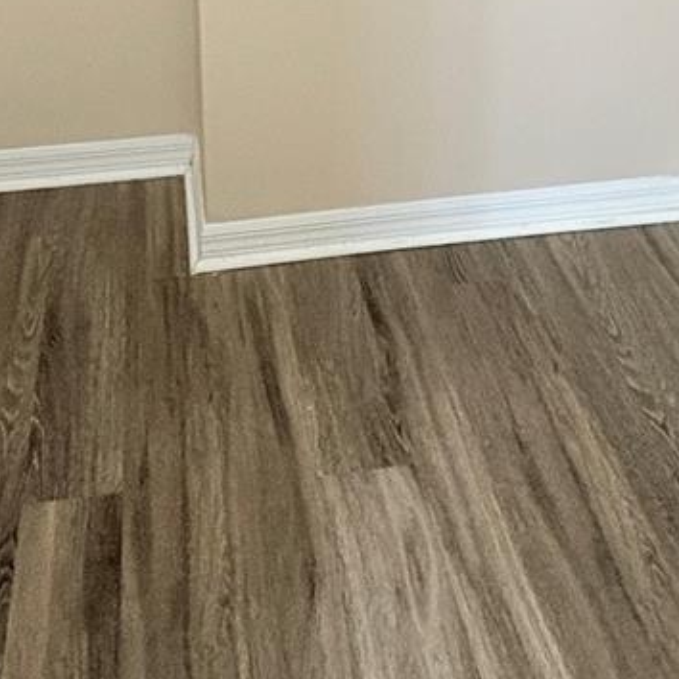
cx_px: 242
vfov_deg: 28.9
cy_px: -286
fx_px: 932
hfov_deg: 39.7
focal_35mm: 42
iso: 400
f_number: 2.2
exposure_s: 1/60
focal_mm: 2.22
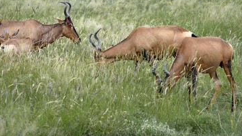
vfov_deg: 3.5
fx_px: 2220
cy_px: 47
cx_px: 103
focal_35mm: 346
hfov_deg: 6.2
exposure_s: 1/640
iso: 400
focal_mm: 280
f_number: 8
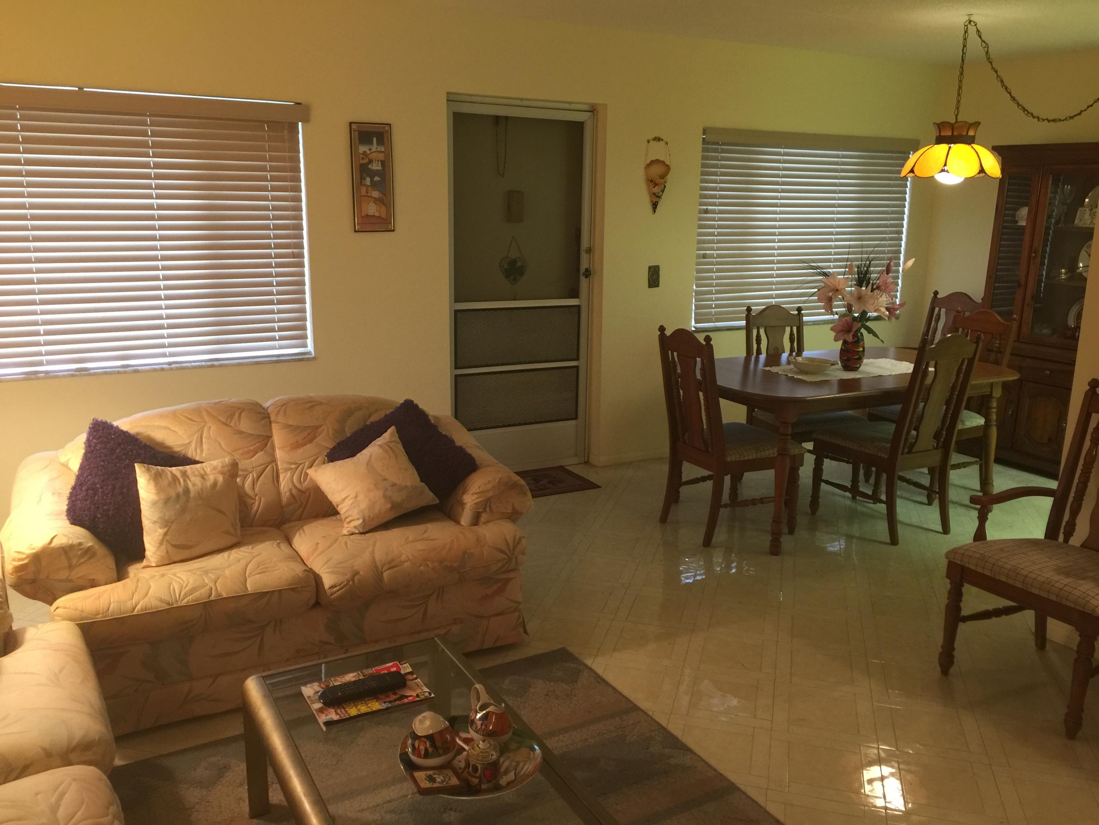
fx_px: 921
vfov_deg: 48.2
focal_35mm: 29
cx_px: 550
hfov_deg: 61.7
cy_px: 412
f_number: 2.2
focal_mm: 4.15
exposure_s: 1/15
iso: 80
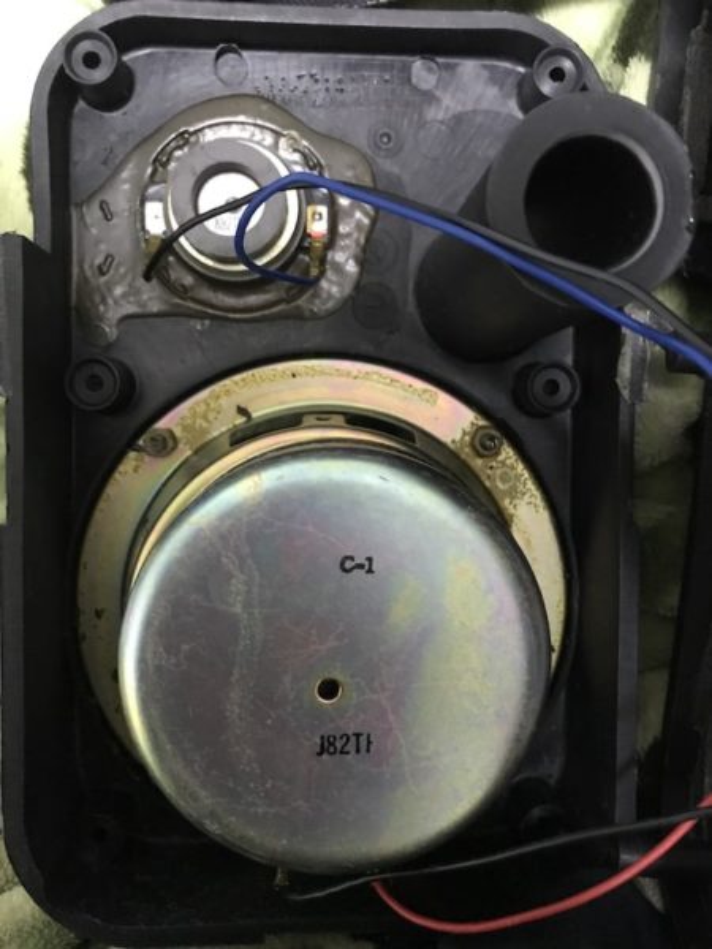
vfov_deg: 63.4
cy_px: 474
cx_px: 356
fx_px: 768
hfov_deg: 49.7
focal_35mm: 28
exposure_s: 1/5
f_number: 1.8
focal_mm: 3.99
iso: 100
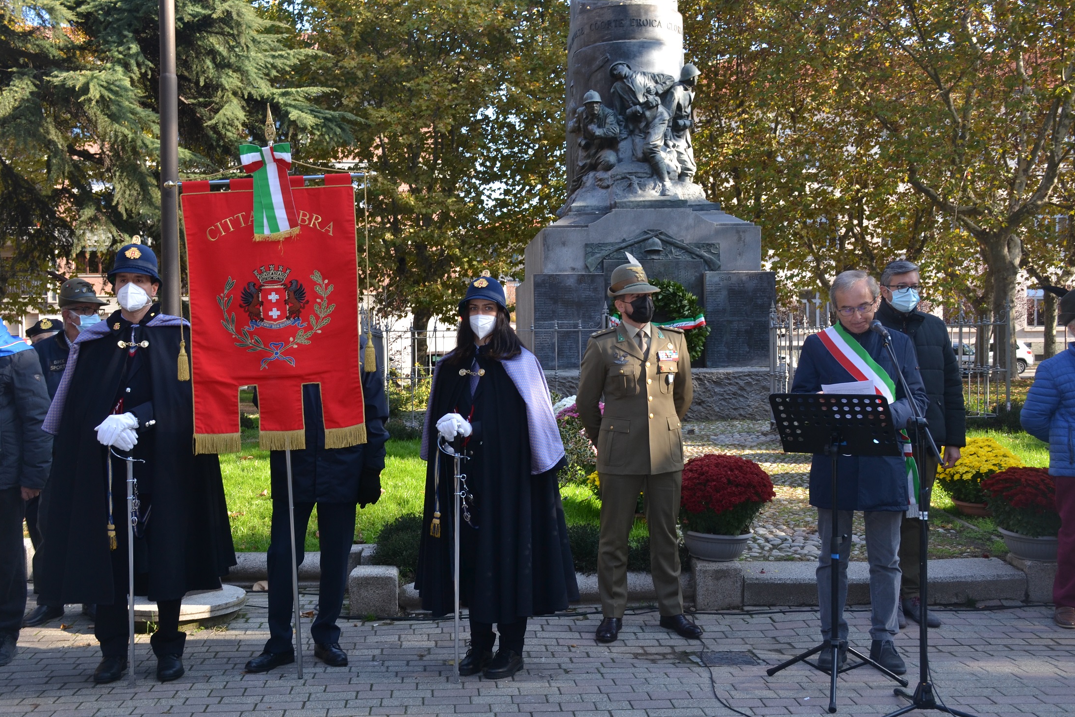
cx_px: 514
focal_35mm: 41
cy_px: 376
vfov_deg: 32.6
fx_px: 1224
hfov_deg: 47.4
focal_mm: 26
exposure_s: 1/60
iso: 100
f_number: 6.3
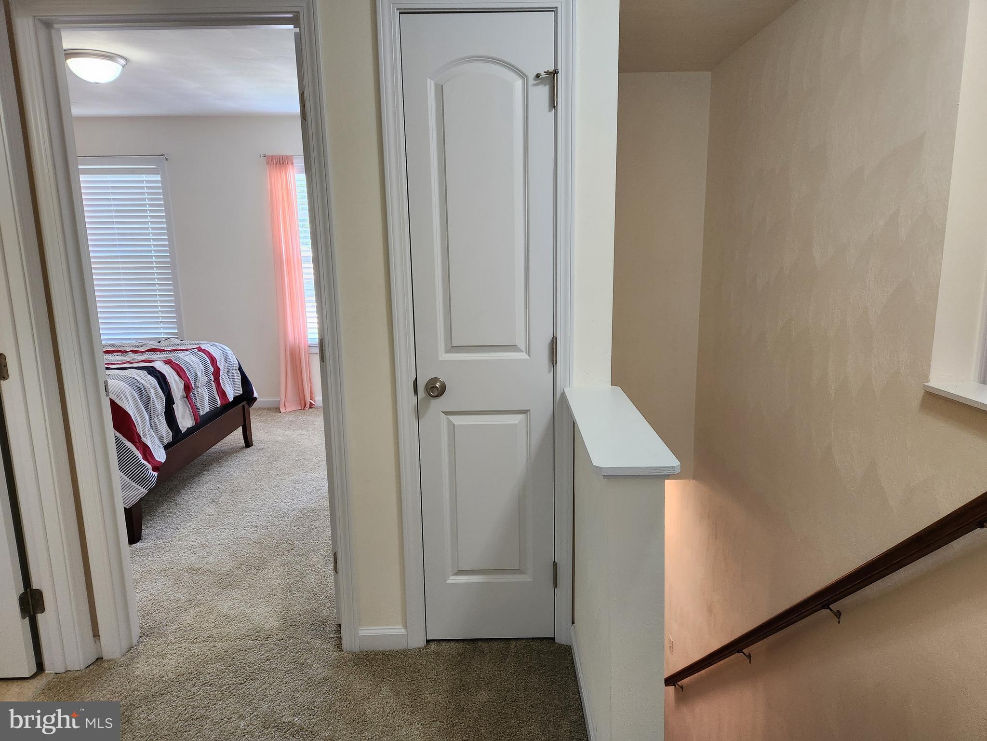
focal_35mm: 23
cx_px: 494
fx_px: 656
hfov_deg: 73.9
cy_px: 370
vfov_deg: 58.9
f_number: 1.8
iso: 250
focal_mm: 5.4
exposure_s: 1/120
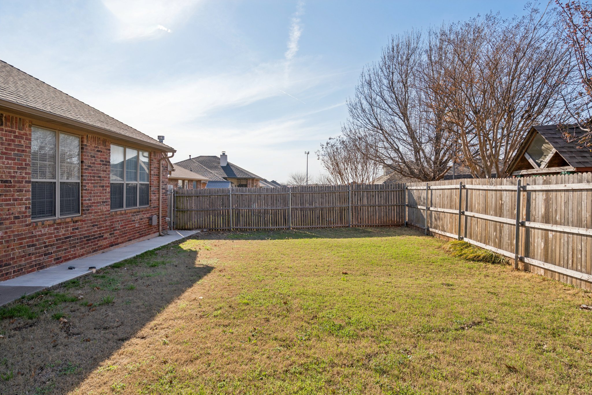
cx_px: 296
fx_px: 345
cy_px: 198
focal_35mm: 21
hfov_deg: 81.2
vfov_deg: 59.5
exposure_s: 1/640
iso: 200
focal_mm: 21
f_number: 7.1
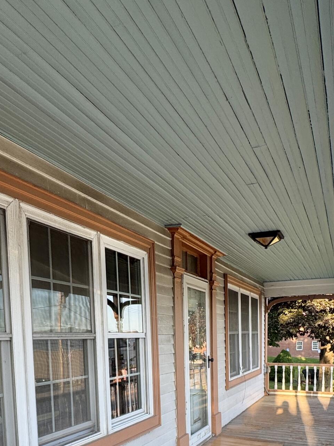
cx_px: 159
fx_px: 424
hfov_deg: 42.9
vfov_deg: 51.2
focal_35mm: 33
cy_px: 370
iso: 40
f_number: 2.2
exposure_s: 1/167
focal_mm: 2.22
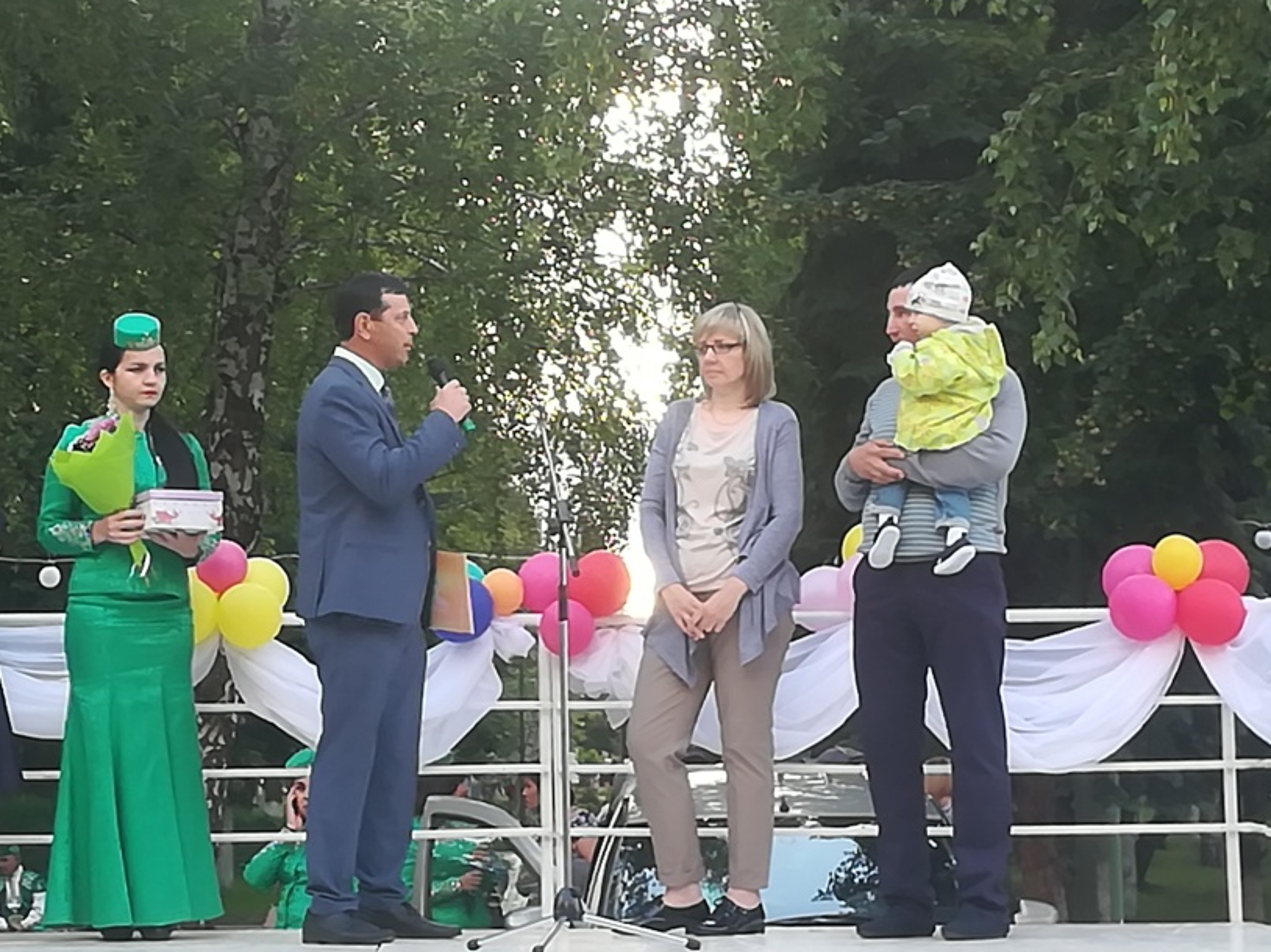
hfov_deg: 17.6
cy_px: 526
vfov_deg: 13.2
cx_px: 503
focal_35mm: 112
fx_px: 4111
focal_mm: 3.83
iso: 100
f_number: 2.2
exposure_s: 1/40
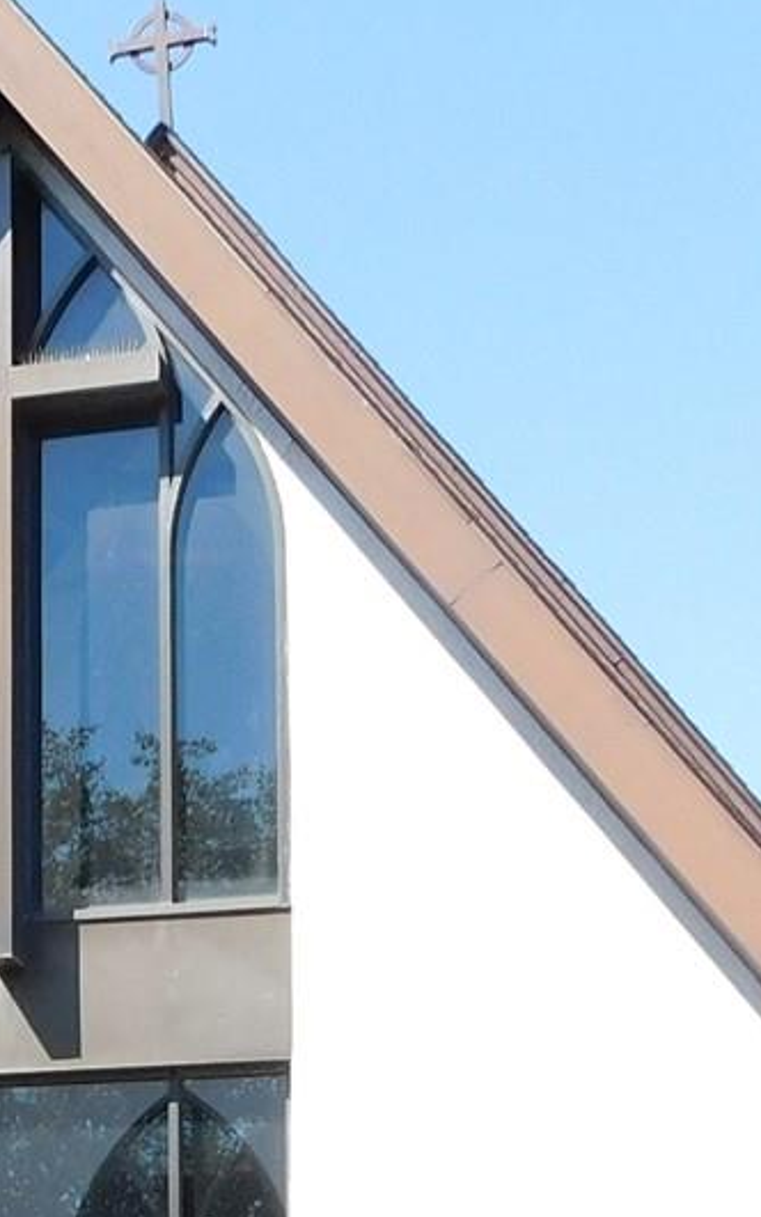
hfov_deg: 13.6
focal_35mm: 94
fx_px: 3118
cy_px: 1373
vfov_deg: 20.9
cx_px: -112
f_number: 3
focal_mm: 4
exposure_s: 1/640
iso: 125
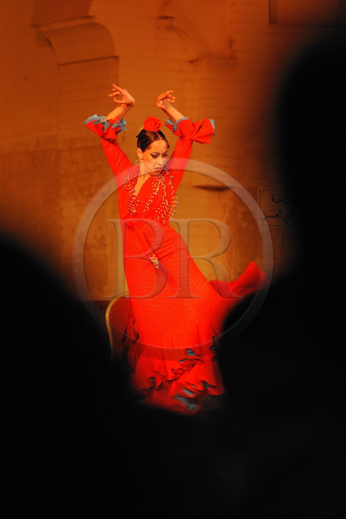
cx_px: 173
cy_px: 260
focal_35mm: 200
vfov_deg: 10.3
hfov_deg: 6.9
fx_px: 2884
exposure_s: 1/160
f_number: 3.2
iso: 1600
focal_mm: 200
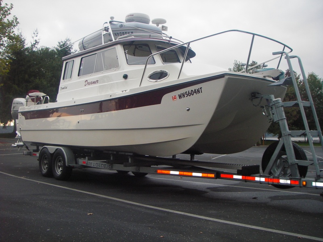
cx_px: 162
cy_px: 121
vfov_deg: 37.7
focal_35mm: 38
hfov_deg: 49.0
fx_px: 355
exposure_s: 1/30
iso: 64
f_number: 3.3
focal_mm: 6.3
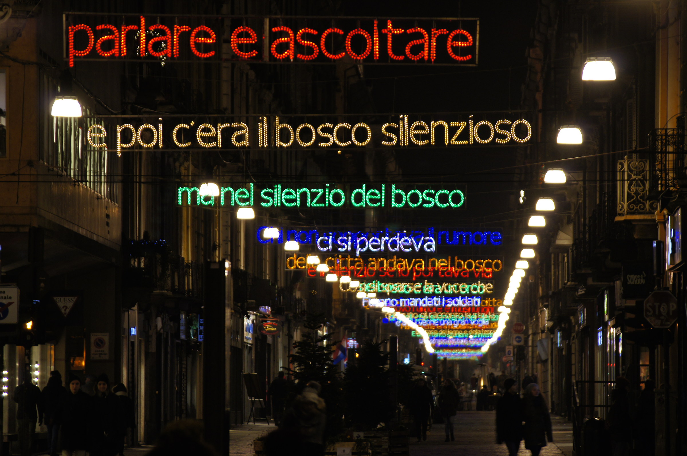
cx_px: 344
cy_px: 228
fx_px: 6004
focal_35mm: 315
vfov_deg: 4.4
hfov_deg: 6.5
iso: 200
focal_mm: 210
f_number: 5.6
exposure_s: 1/13
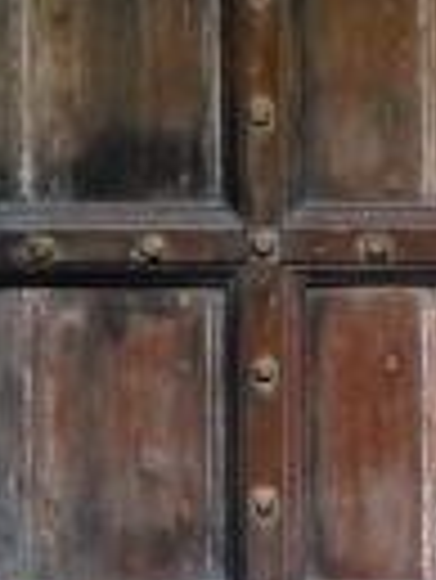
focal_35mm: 190
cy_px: 355
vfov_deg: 10.4
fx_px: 3186
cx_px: 557
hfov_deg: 7.7
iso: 80
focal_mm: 4.1
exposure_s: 1/30
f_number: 3.5
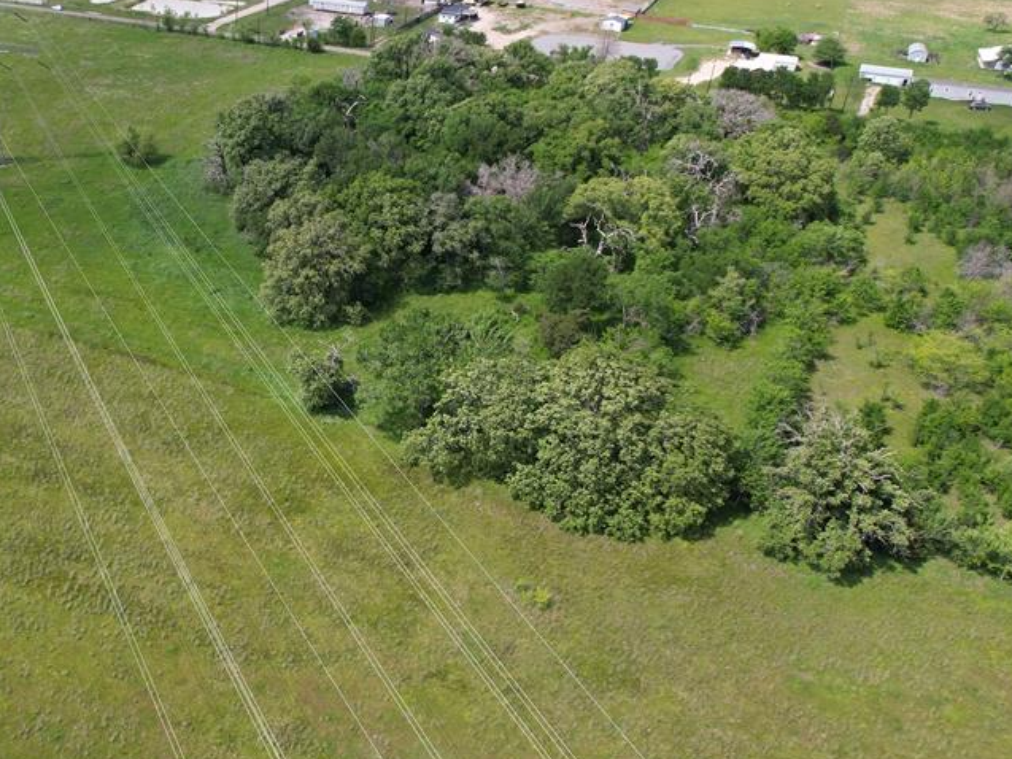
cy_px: 381
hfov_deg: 51.4
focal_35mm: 34
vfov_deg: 41.8
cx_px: 241
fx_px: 994
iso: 100
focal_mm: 8.38
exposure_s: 1/1250
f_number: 2.8
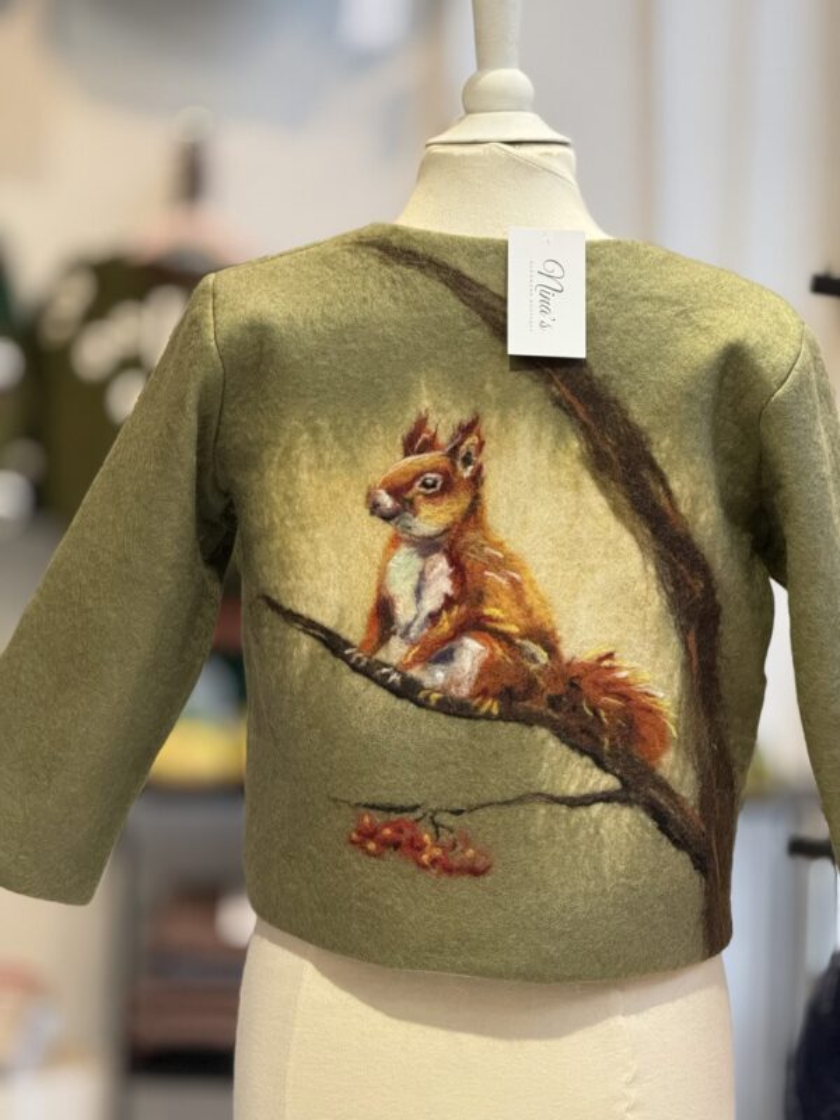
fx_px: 3883
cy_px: 560
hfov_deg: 12.3
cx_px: 420
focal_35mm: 120
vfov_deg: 16.4
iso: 320
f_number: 2.8
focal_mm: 15.66
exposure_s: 1/100
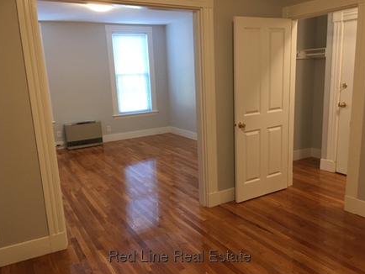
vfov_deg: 46.8
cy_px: 141
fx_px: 317
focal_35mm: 30
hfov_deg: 59.9
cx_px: 180
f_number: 2.2
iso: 125
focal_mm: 4.15
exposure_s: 1/30
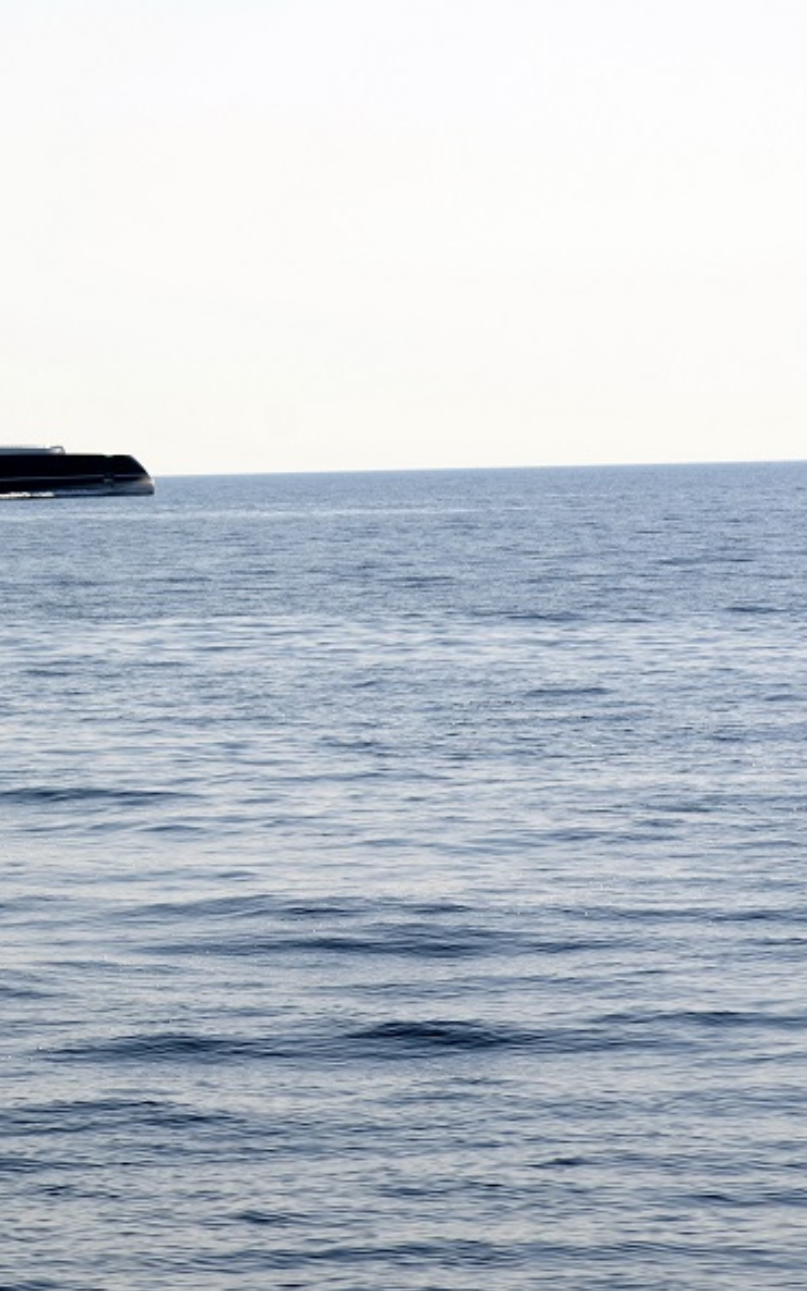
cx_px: -109
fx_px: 5697
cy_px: 647
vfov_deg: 12.9
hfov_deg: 8.0
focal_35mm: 162
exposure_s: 1/640
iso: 100
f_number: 6.3
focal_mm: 70
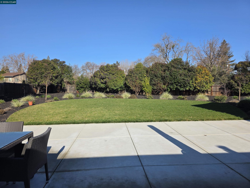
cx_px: 125
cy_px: 94
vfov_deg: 58.9
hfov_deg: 73.9
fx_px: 166
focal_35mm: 23
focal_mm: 6.3
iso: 80
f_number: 1.7
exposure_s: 1/5778
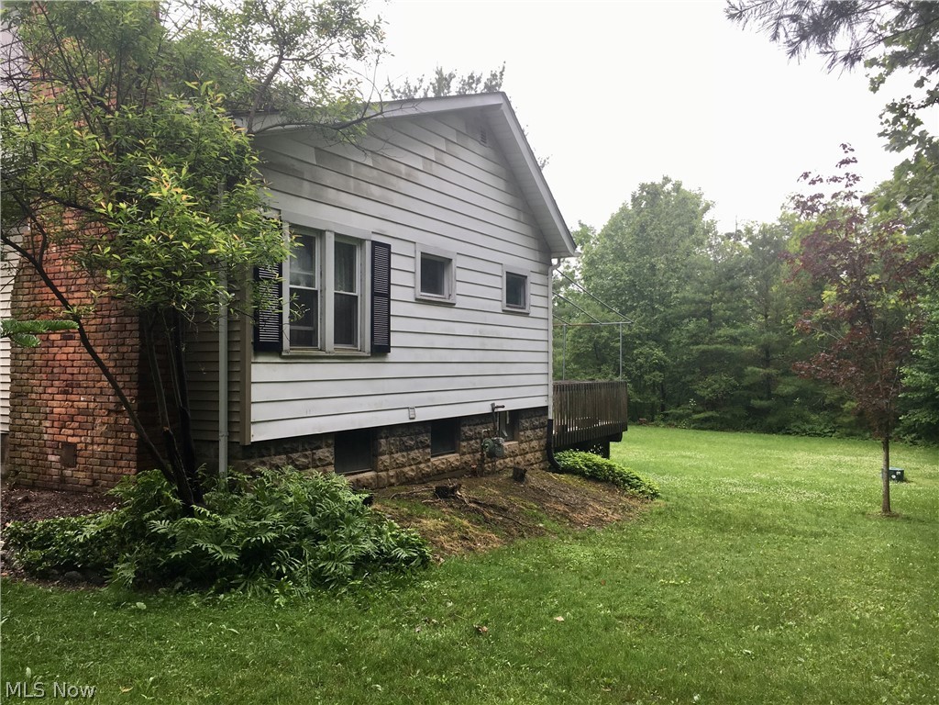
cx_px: 470
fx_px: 787
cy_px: 352
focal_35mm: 29
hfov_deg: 61.7
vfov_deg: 48.2
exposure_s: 1/207
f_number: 2.2
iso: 25
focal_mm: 4.15
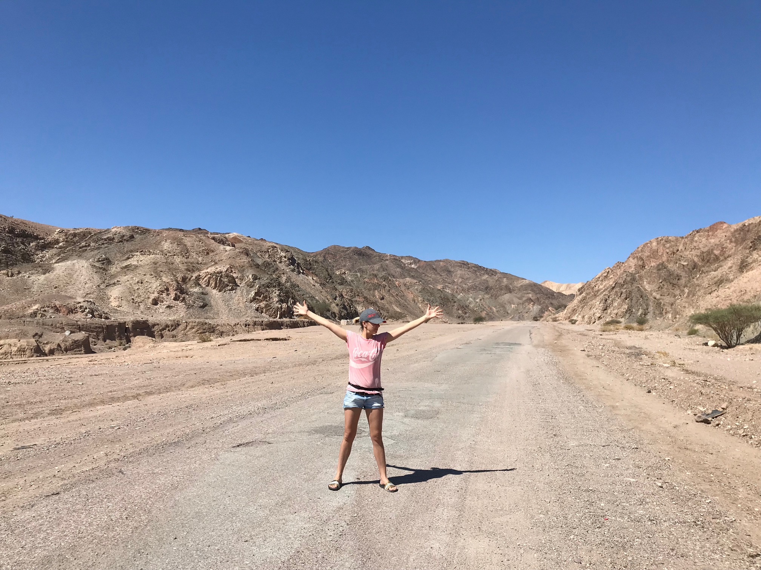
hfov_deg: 63.4
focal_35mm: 28
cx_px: 380
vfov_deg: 49.7
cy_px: 285
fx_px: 616
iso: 20
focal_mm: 3.99
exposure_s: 1/4167
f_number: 1.8
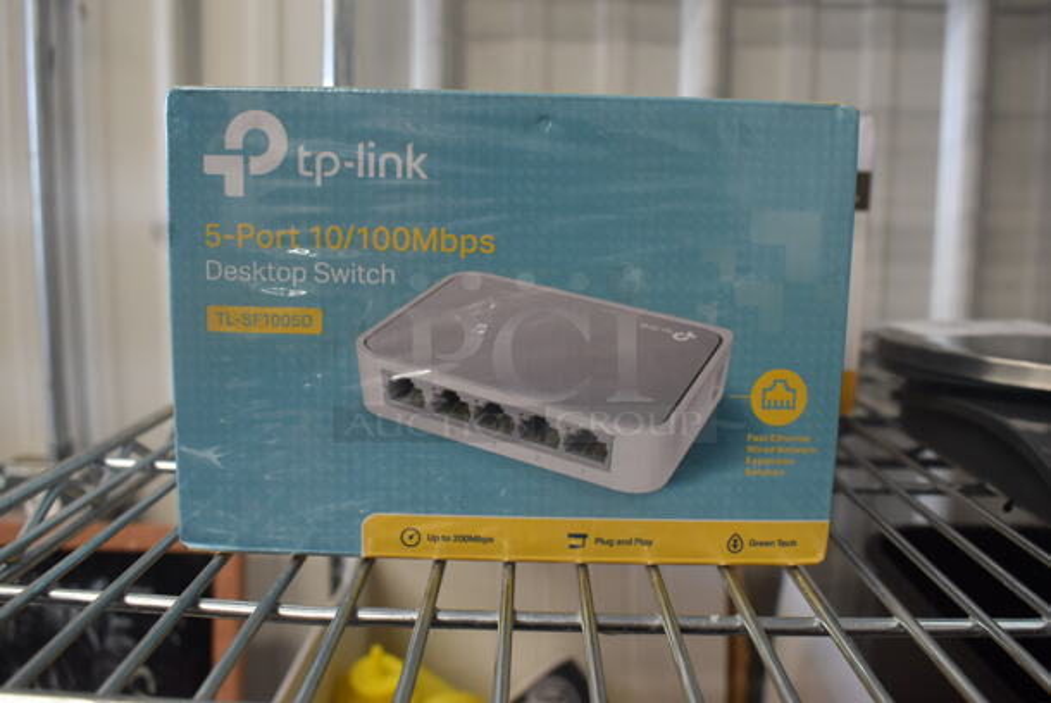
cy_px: 352
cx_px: 526
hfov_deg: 59.4
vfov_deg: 41.8
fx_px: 920
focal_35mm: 32
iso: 800
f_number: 5.6
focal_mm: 21
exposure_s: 1/60
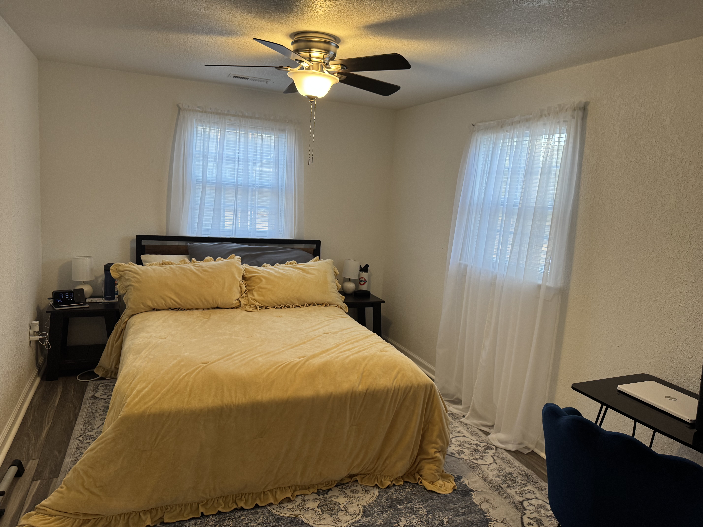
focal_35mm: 24
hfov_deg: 71.6
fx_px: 487
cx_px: 352
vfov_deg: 56.8
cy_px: 264
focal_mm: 6.76
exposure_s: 1/120
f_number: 1.78
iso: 160
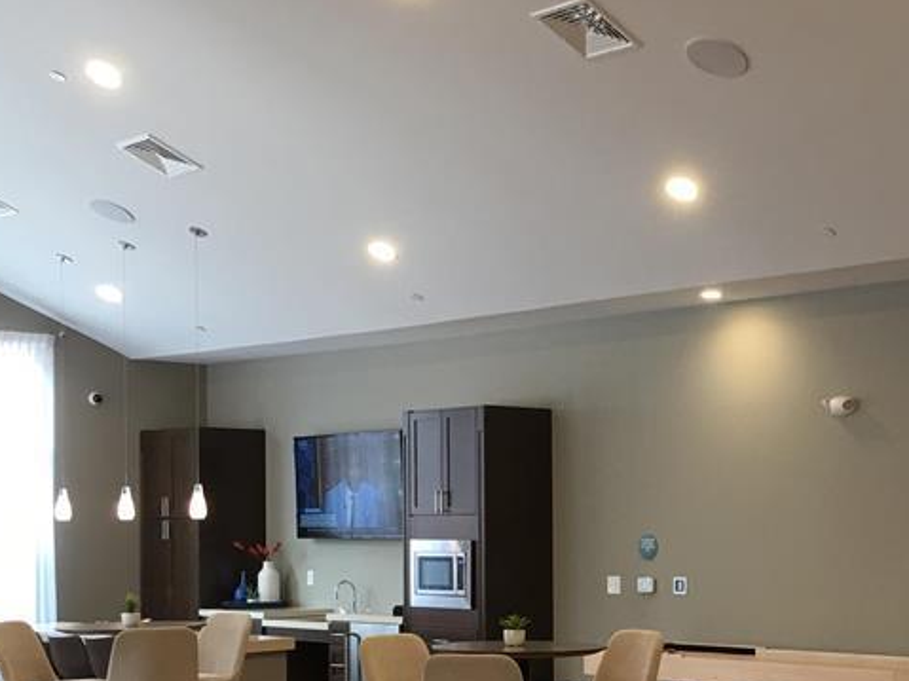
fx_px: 1628
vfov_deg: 23.4
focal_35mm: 62
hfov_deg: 30.0
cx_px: 793
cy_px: 508
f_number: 2.2
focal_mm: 4.15
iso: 25
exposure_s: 1/30
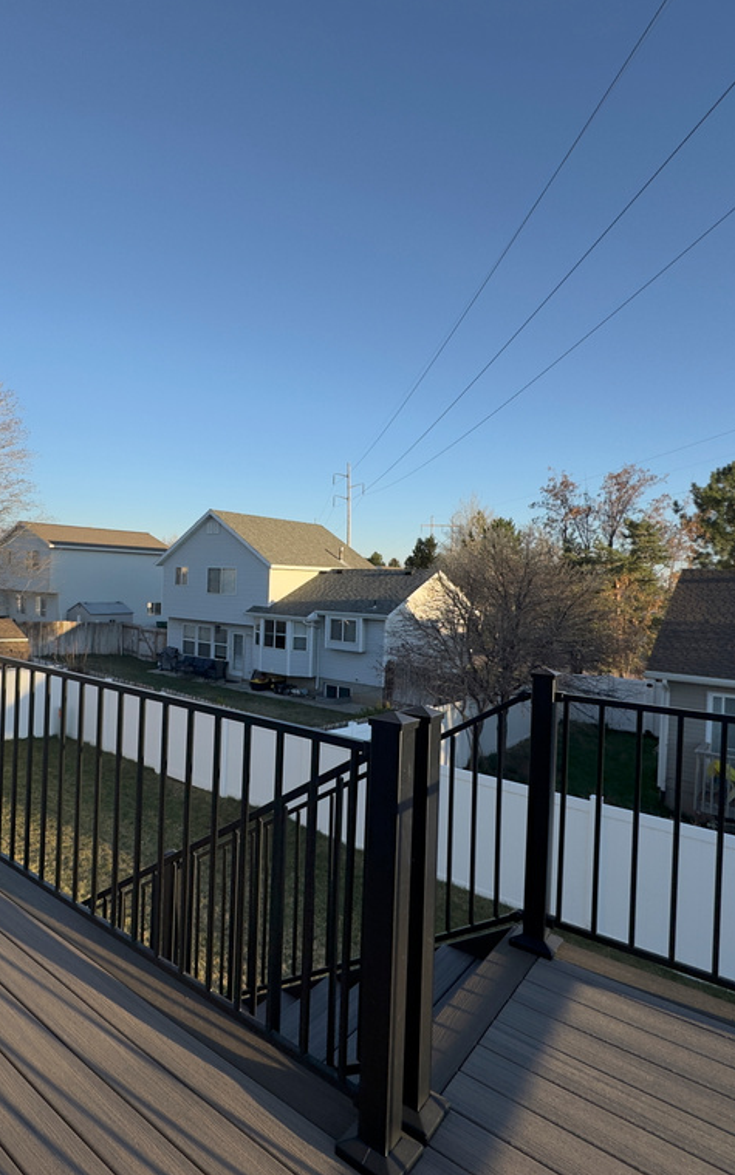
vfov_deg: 85.1
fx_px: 641
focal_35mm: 20
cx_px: 214
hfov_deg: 57.6
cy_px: 583
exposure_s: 1/796
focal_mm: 2.22
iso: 40
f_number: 2.2
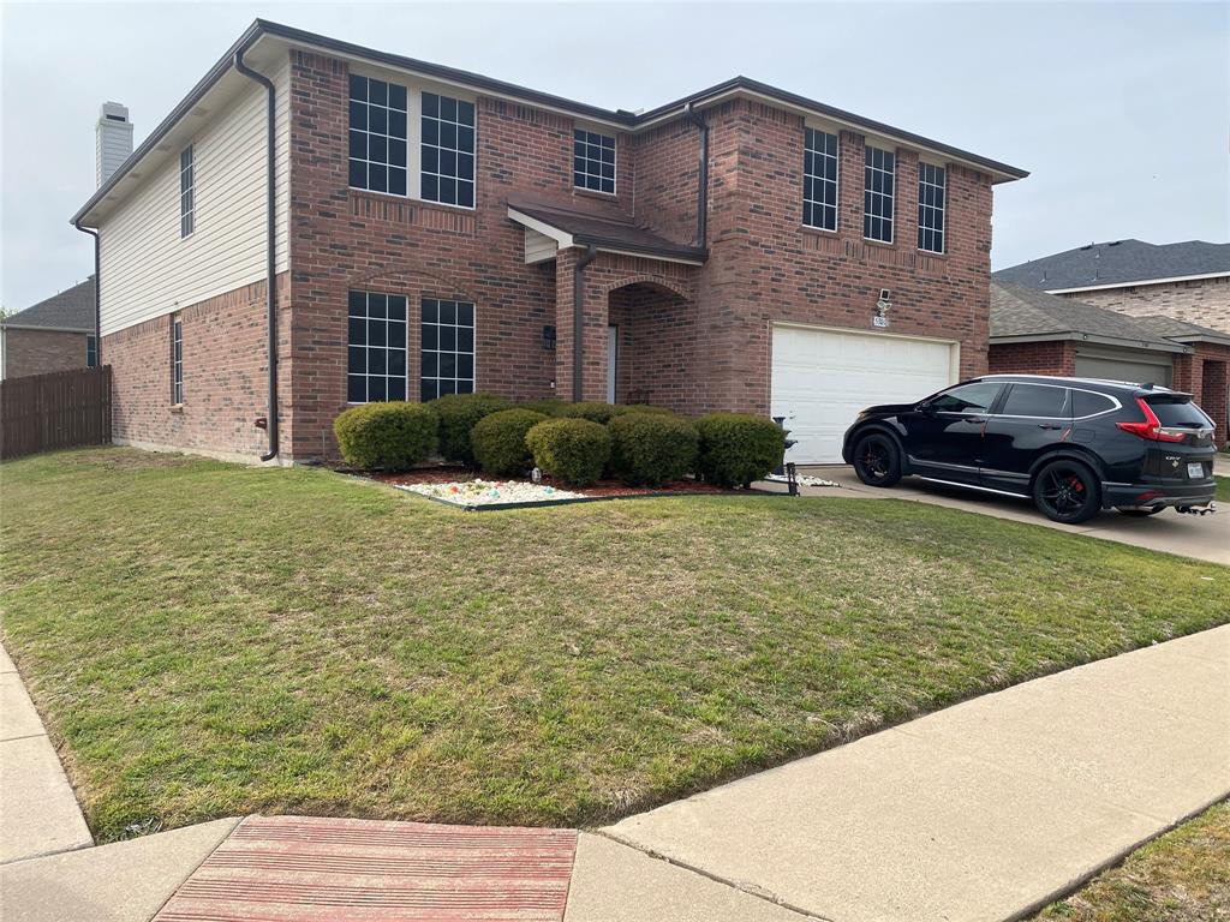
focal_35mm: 26
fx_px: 924
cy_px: 461
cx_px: 615
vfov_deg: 53.1
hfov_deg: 67.3
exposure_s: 1/1898
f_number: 1.8
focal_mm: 4.25
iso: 32
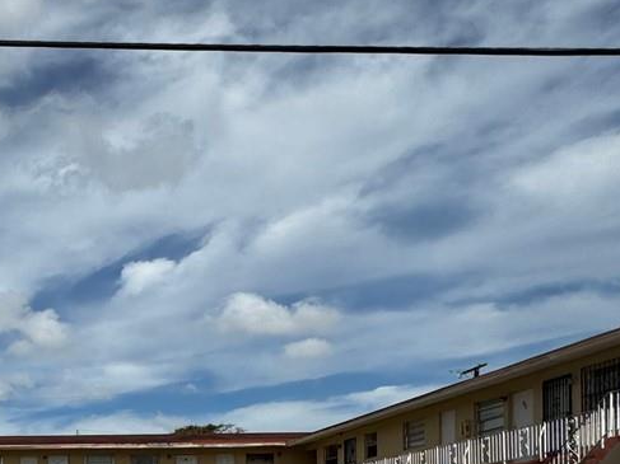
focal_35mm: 46
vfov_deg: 27.8
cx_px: -102
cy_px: 552
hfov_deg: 34.2
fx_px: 824
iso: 40
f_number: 2.2
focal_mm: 2.22
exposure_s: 1/3546
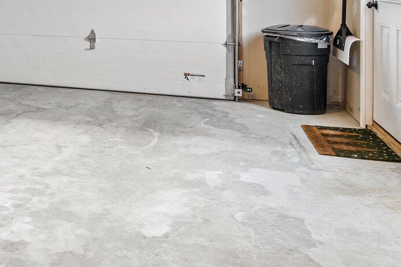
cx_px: -3
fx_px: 524
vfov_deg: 26.7
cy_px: -16
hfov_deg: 37.3
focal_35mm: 47
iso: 50
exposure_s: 2.5
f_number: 9
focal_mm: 16
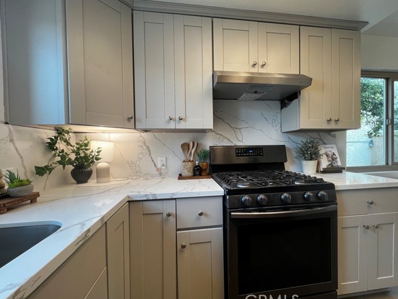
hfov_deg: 102.0
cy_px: 150
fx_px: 161
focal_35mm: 14
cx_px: 206
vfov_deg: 85.7
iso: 125
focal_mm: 1.57
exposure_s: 1/120
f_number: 1.8
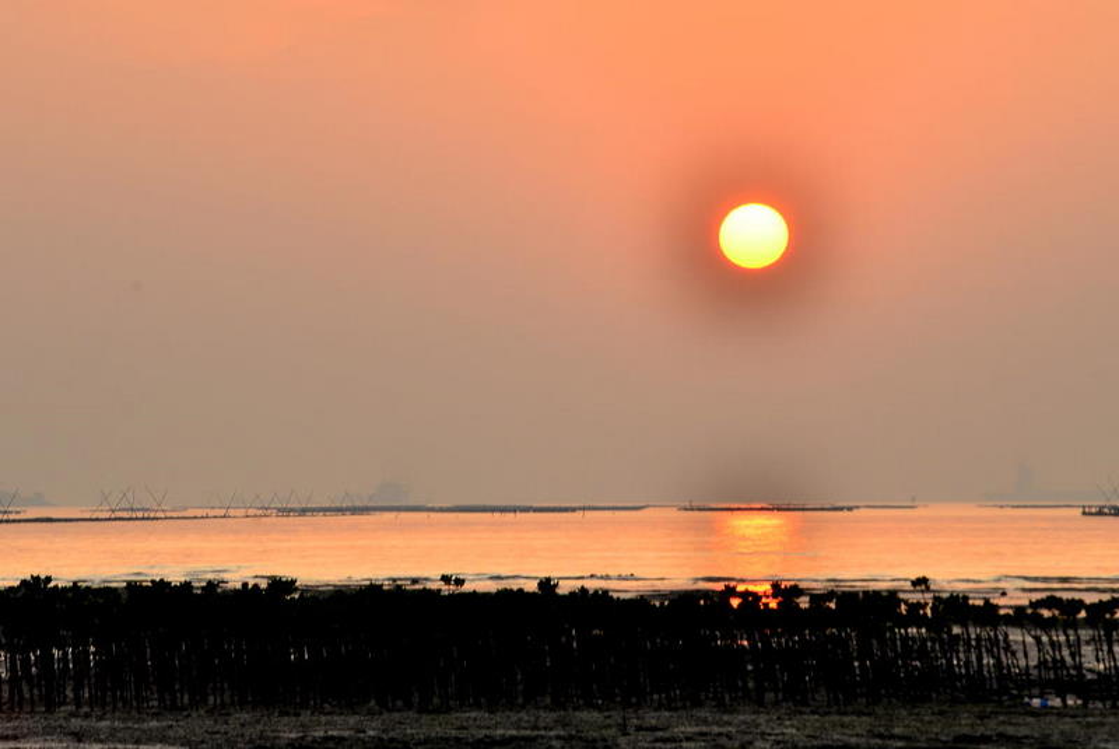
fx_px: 5600
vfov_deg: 7.6
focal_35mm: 180
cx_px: 560
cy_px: 374
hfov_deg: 11.4
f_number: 18
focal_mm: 120
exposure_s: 1/40
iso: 200
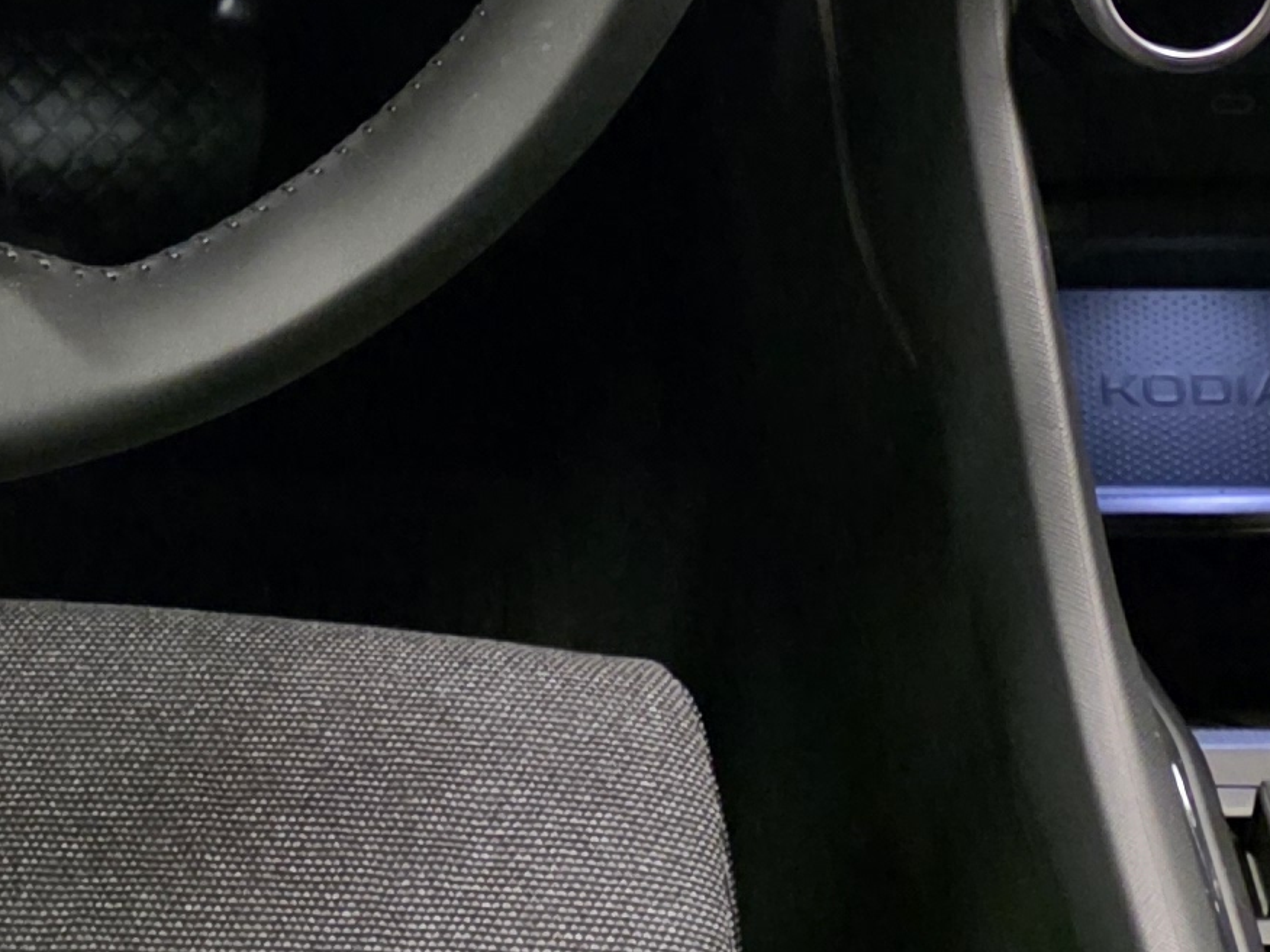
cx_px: 223
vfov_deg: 13.7
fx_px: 3852
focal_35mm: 105
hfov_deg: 18.5
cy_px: -187
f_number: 1.7
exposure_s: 1/100
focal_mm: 6.3
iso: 2000
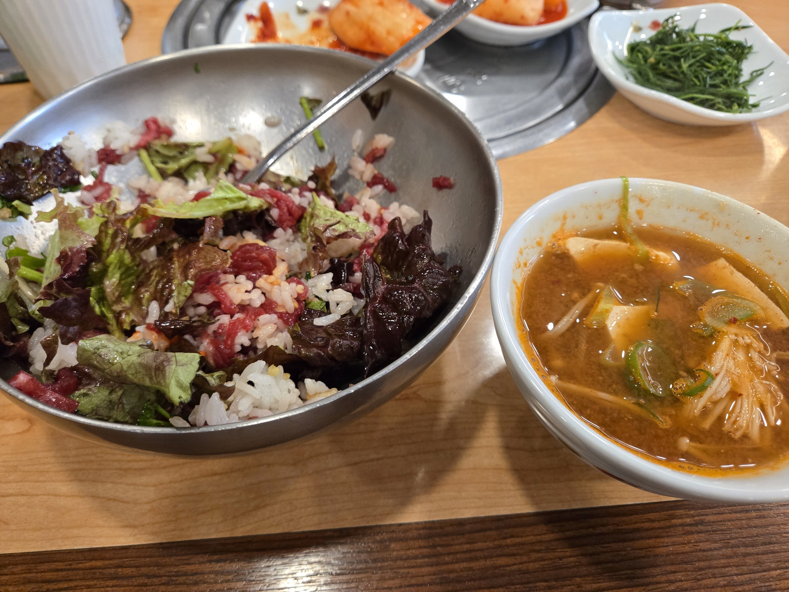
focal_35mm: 23
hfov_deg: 73.9
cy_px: 296
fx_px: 524
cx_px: 394
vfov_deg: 58.9
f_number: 1.8
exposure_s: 1/120
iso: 500
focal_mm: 5.4
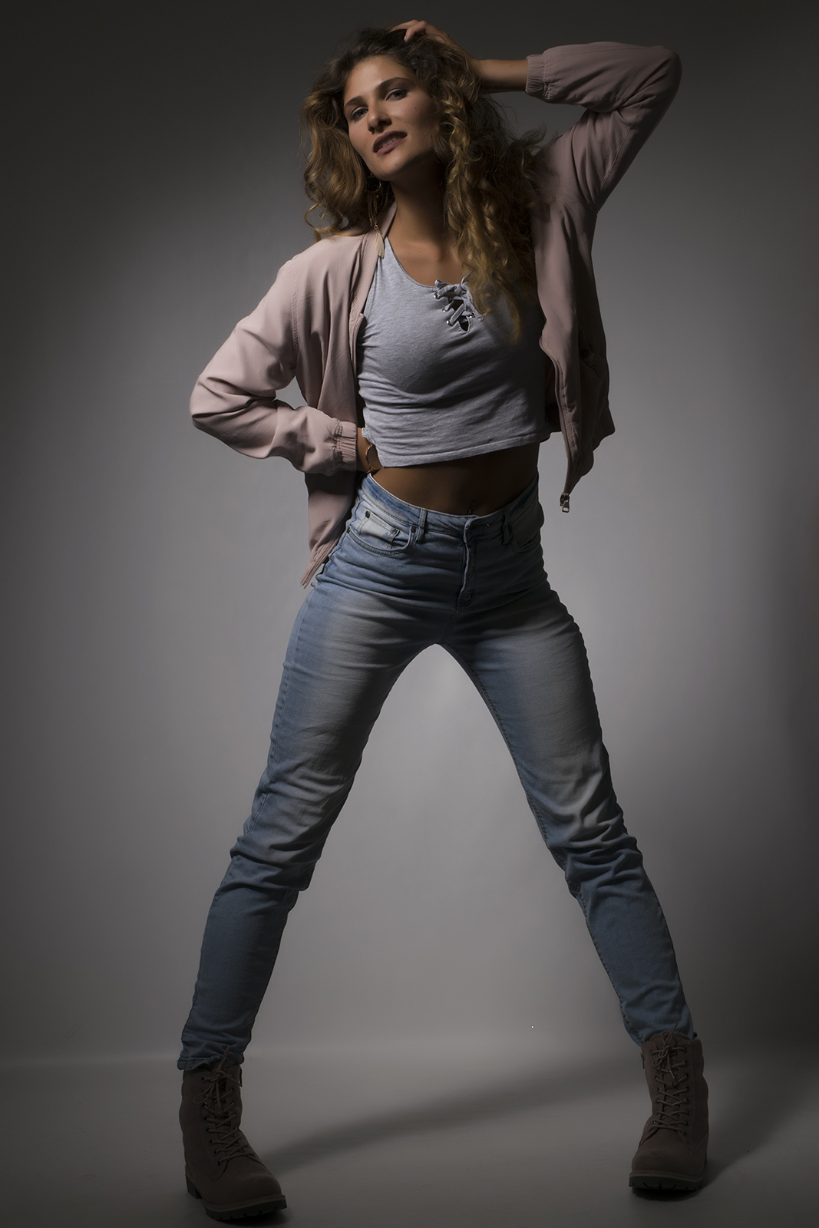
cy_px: 614
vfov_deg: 35.1
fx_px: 1945
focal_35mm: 57
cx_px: 410
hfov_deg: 23.8
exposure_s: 1/100
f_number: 16
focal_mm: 38
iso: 100
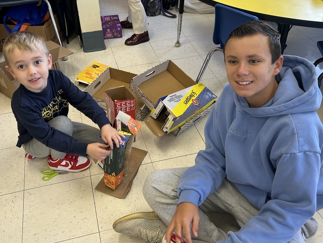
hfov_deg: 52.6
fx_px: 327
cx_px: 157
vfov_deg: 40.7
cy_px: 118
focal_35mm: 35
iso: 64
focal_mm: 5.7
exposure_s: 1/60
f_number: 1.5
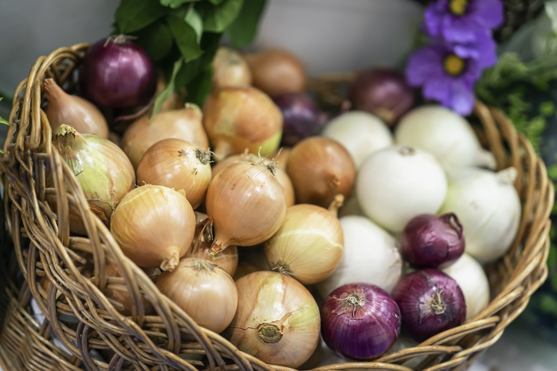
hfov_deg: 23.9
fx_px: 1315
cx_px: 278
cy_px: 186
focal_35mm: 85
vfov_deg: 16.1
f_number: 1.4
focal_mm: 85
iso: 250
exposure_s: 1/1000
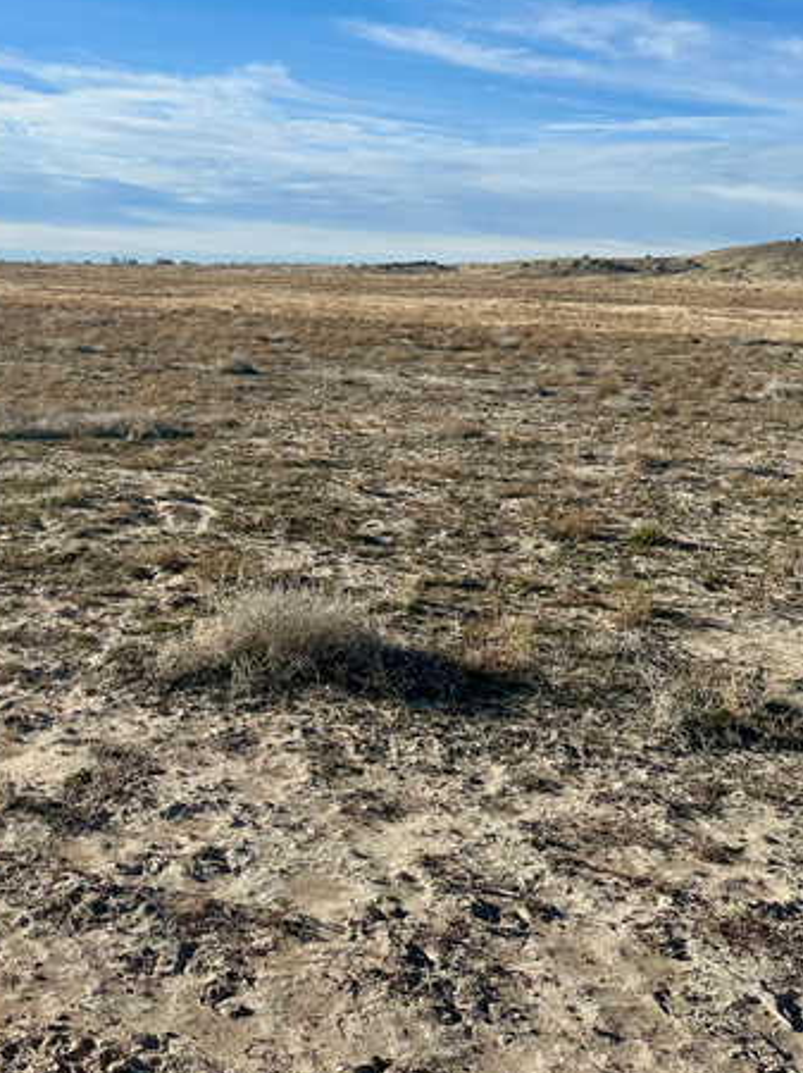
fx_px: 1269
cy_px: 289
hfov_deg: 33.7
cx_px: 119
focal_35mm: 41
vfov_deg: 44.5
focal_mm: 6.86
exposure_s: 1/6211
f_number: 1.78
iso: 80
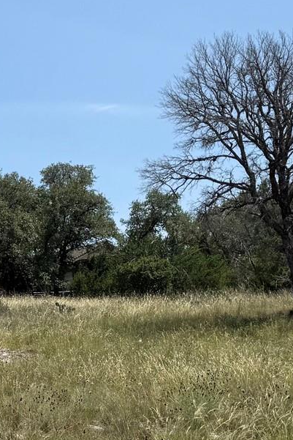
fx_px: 1037
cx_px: -91
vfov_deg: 23.8
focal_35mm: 85
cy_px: 278
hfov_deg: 15.3
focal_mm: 6.76
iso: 80
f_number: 1.78
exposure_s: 1/5319
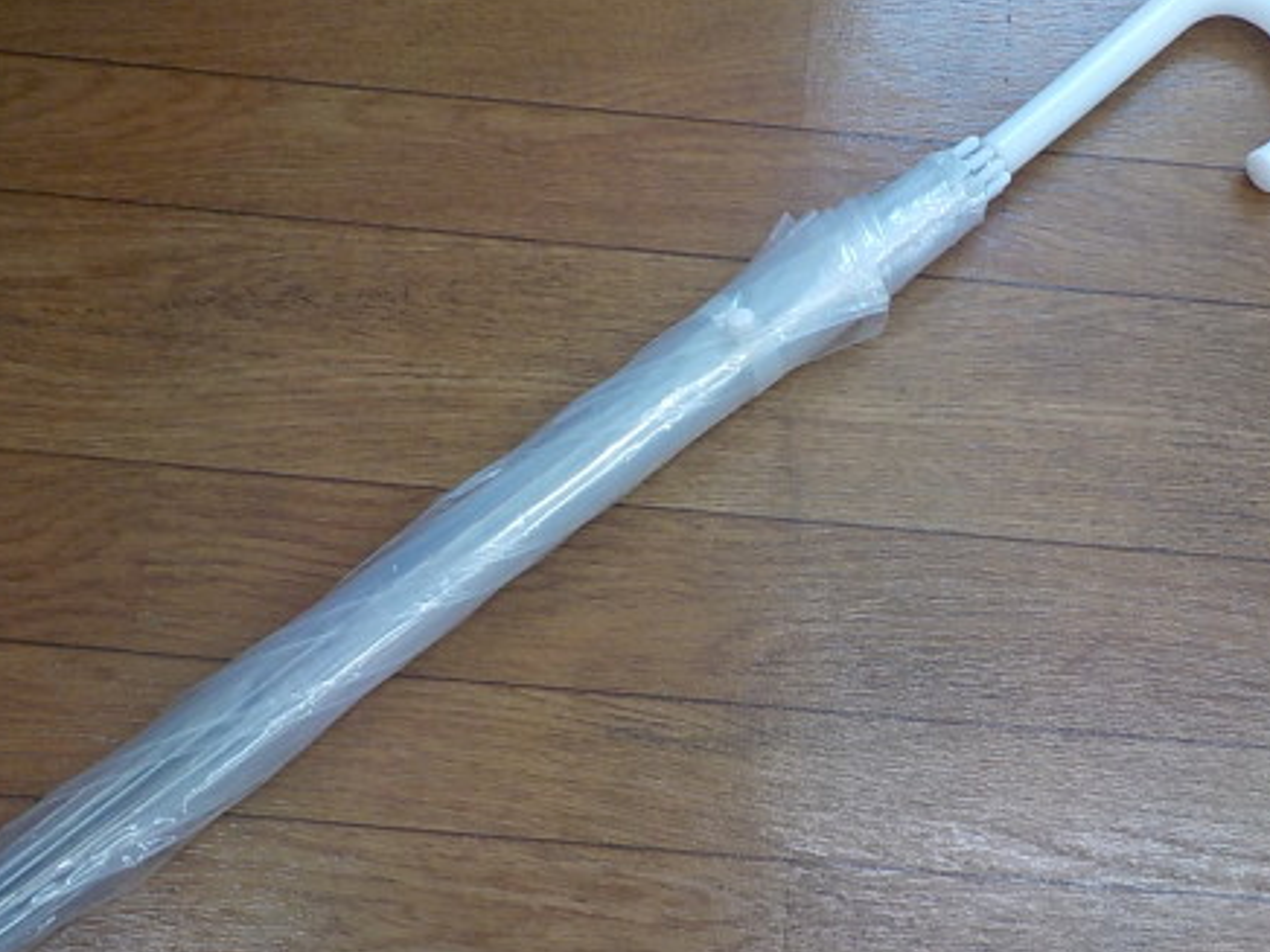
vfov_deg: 32.8
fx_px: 1614
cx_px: 661
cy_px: 565
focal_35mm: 44
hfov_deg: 42.9
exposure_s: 1/80
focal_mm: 4.1
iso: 125
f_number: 3.3
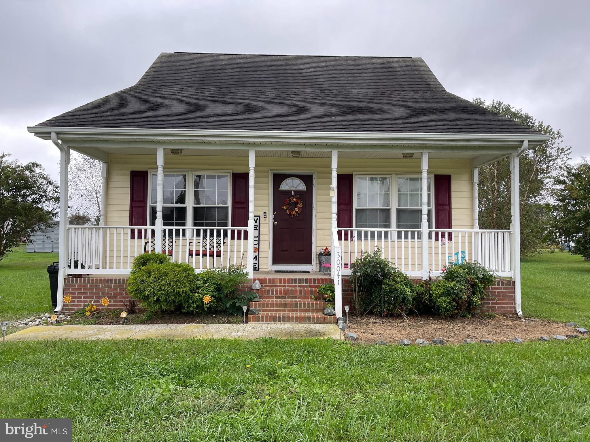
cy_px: 221
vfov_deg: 53.1
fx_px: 443
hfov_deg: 67.3
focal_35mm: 26
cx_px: 295
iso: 32
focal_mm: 5.1
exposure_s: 1/518
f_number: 1.6
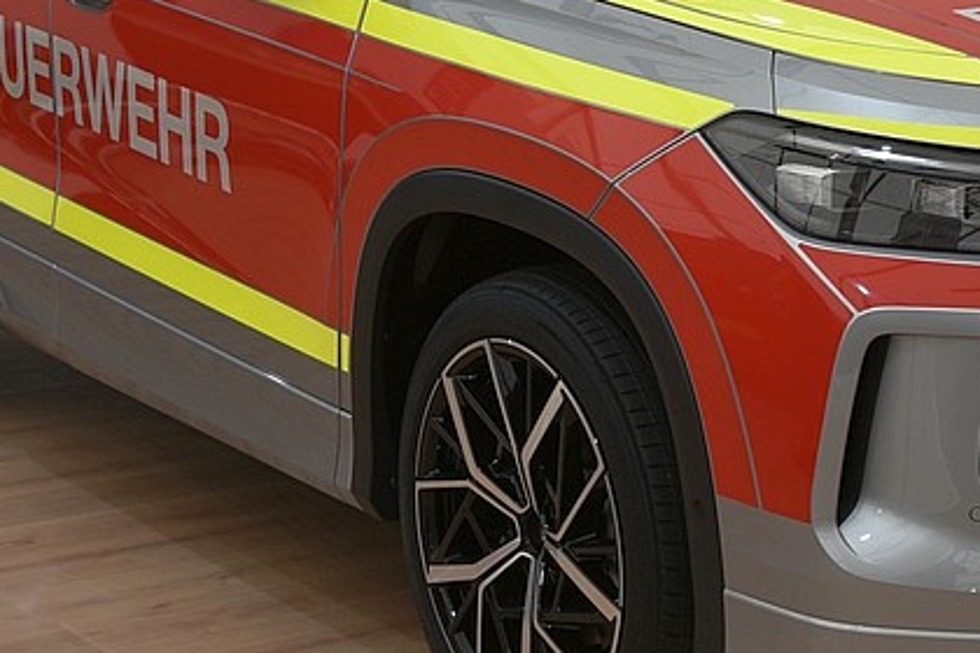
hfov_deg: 22.4
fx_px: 2450
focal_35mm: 90
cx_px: 737
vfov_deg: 15.1
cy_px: 149
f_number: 8
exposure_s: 1/250
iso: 360
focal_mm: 42
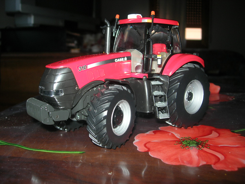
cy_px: 92
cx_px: 122
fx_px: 269
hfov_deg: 49.0
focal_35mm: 38
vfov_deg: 37.7
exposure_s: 1/60.1
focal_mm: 7.8
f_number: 2.8
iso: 64
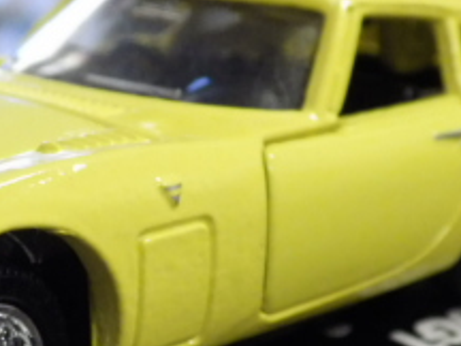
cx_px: 49
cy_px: 256
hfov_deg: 13.2
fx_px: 1971
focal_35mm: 148
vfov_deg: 10.0
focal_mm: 9
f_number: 3.8
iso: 640
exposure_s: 1/60
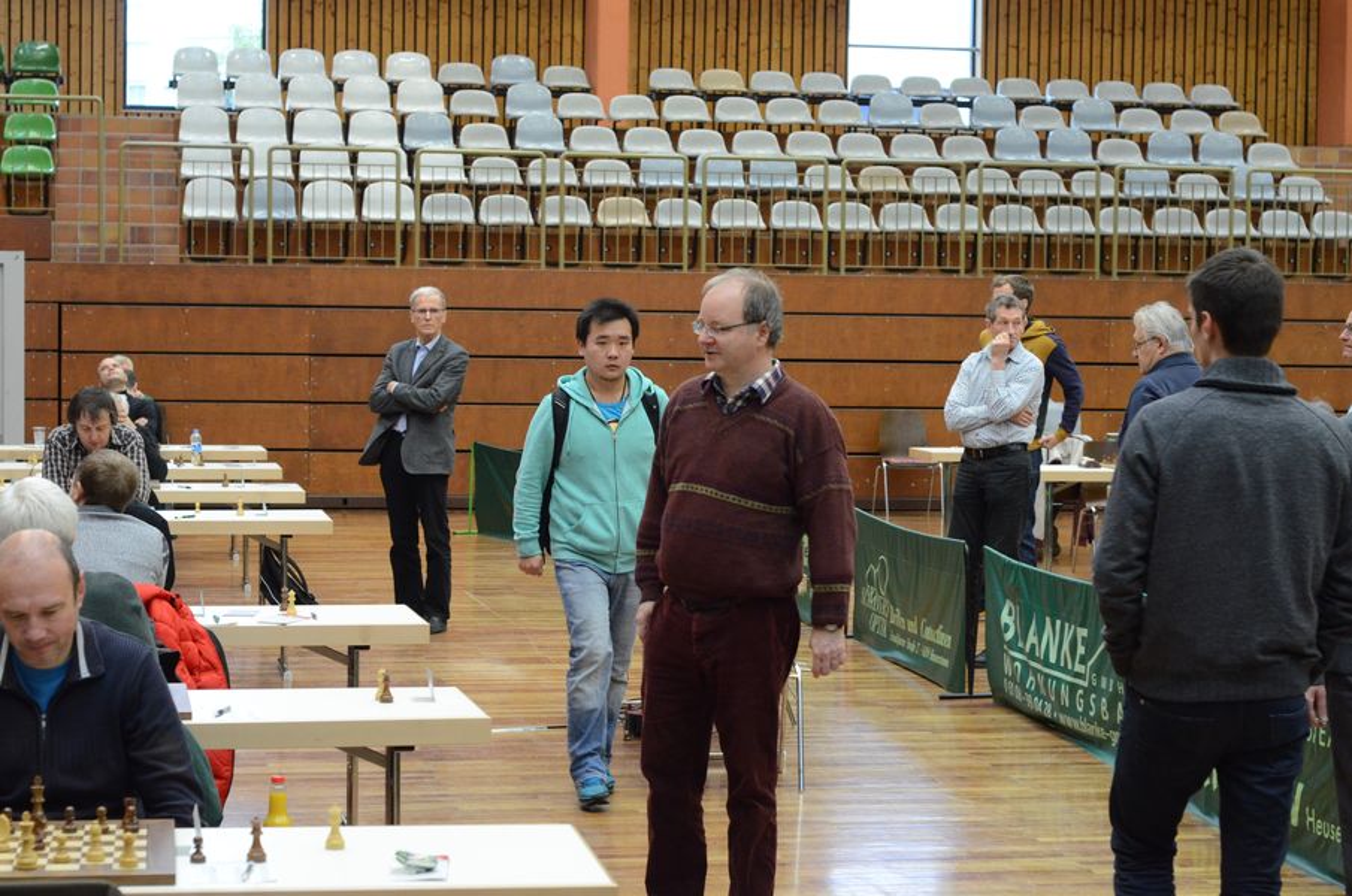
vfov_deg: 18.1
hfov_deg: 27.0
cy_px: 448
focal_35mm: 75
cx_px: 676
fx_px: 2812
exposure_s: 1/100
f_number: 5
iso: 2500
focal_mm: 50
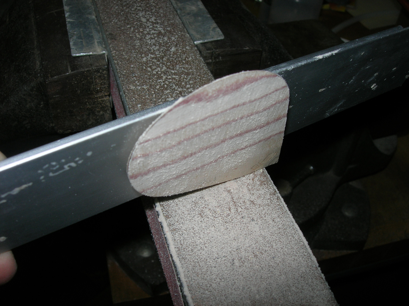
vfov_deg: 37.7
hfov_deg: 49.0
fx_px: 449
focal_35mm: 38
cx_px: 204
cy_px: 153
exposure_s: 1/60.1
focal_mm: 7.8
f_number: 4.8
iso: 64
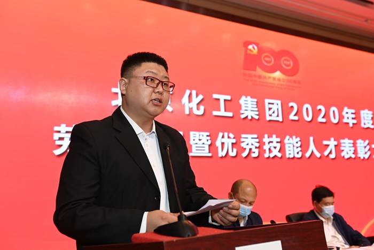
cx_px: 187
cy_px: 125
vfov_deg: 35.1
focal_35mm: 38
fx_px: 395
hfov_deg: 50.7
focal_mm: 38
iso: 640
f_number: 3.5
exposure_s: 1/160
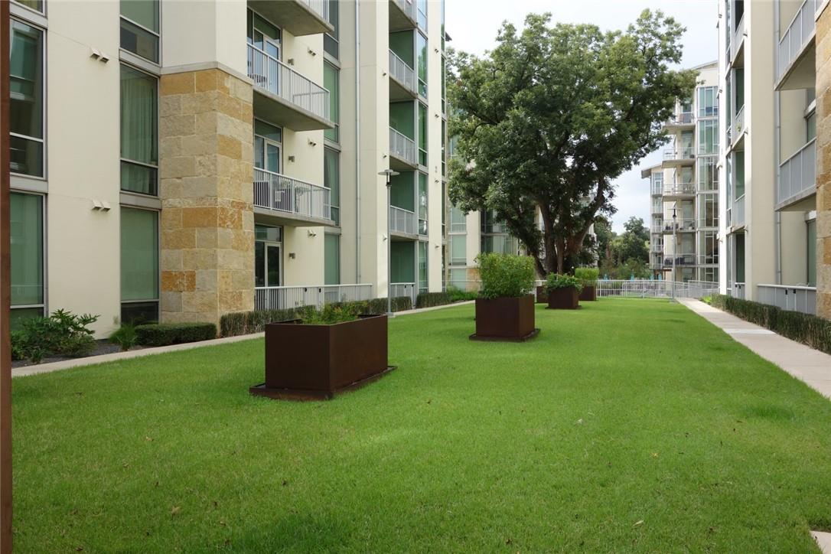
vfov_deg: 46.4
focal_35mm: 28
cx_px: 416
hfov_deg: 65.5
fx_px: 646
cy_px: 277
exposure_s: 1/200
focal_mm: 10.4
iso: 125
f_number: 5.6
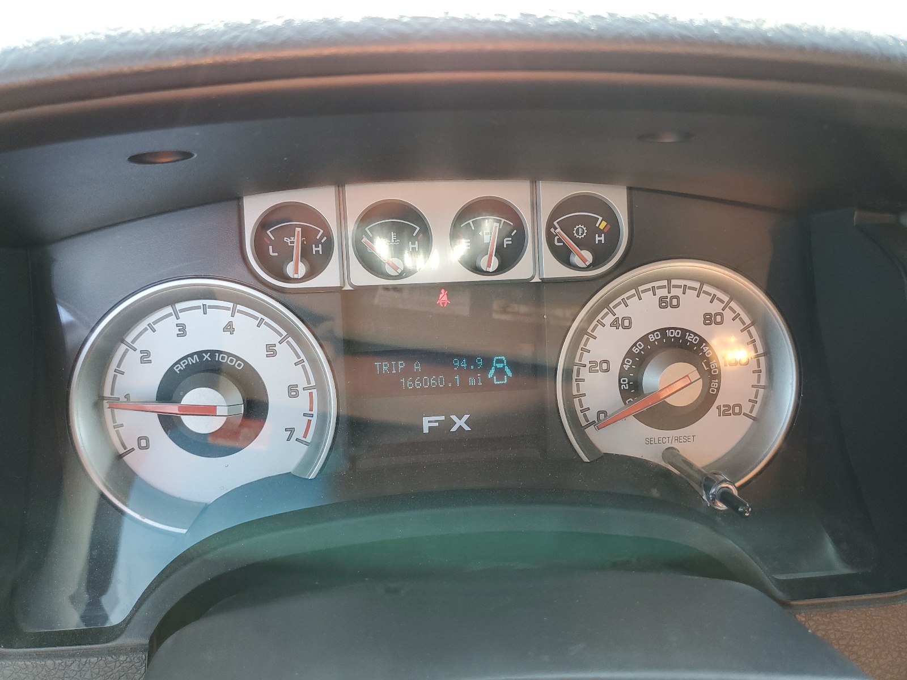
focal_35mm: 26
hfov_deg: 67.3
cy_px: 340
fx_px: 681
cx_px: 454
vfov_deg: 53.1
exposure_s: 1/120
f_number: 1.5
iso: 69
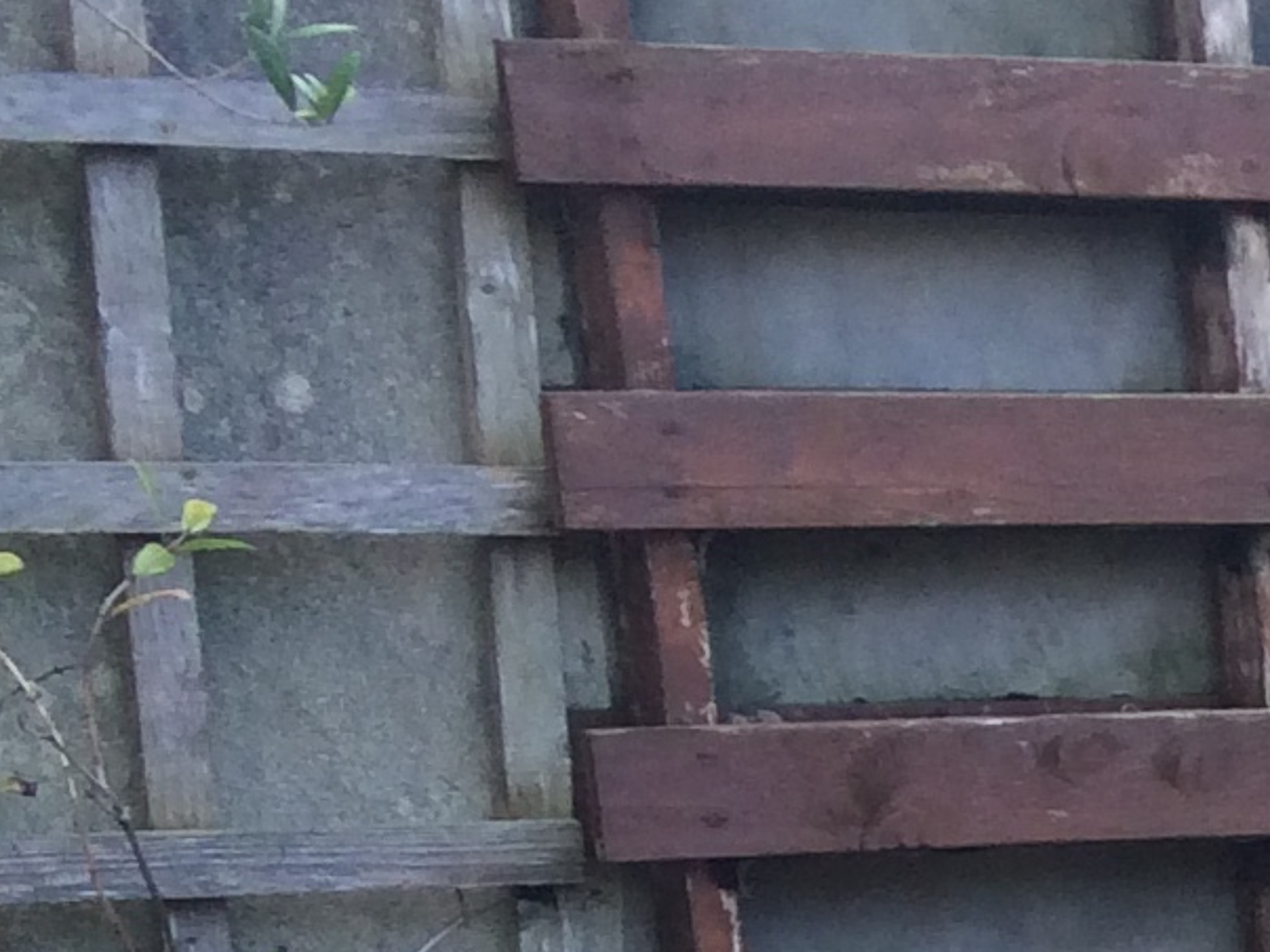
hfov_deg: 10.5
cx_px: 3241
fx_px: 5759
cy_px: 2226
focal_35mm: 157
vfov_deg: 8.7
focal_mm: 4.15
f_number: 2.2
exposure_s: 1/125
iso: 32
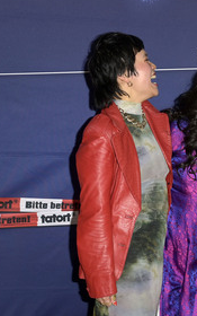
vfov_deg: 21.9
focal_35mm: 95
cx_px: 237
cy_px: 161
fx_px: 816
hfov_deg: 13.4
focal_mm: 58
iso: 640
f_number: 5.6
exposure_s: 1/250
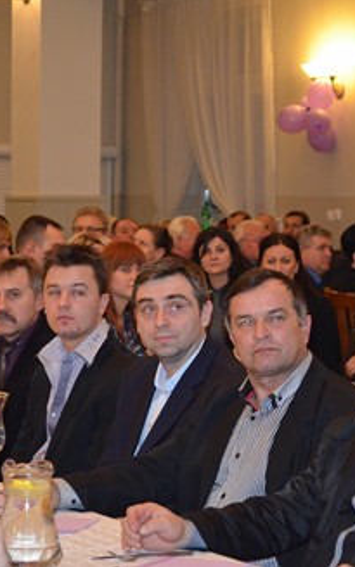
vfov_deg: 16.3
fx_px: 1978
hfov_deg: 10.3
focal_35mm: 128
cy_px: 283
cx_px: 161
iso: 2500
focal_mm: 55
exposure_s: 1/60
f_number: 5.6
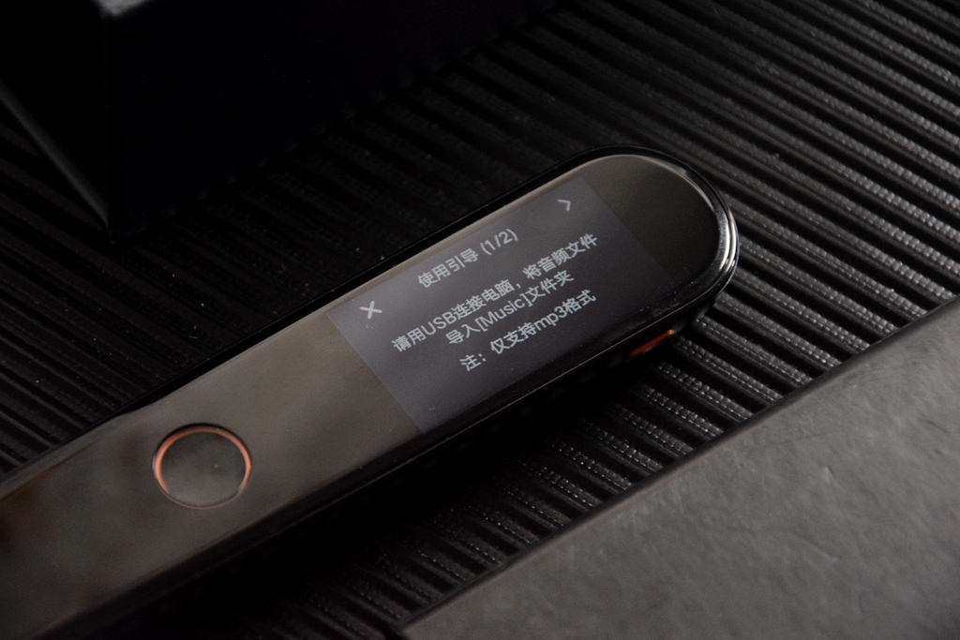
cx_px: 480
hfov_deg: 13.0
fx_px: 4200
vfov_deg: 8.7
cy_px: 320
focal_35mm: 158
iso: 2500
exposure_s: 1/125
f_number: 5.6
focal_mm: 105
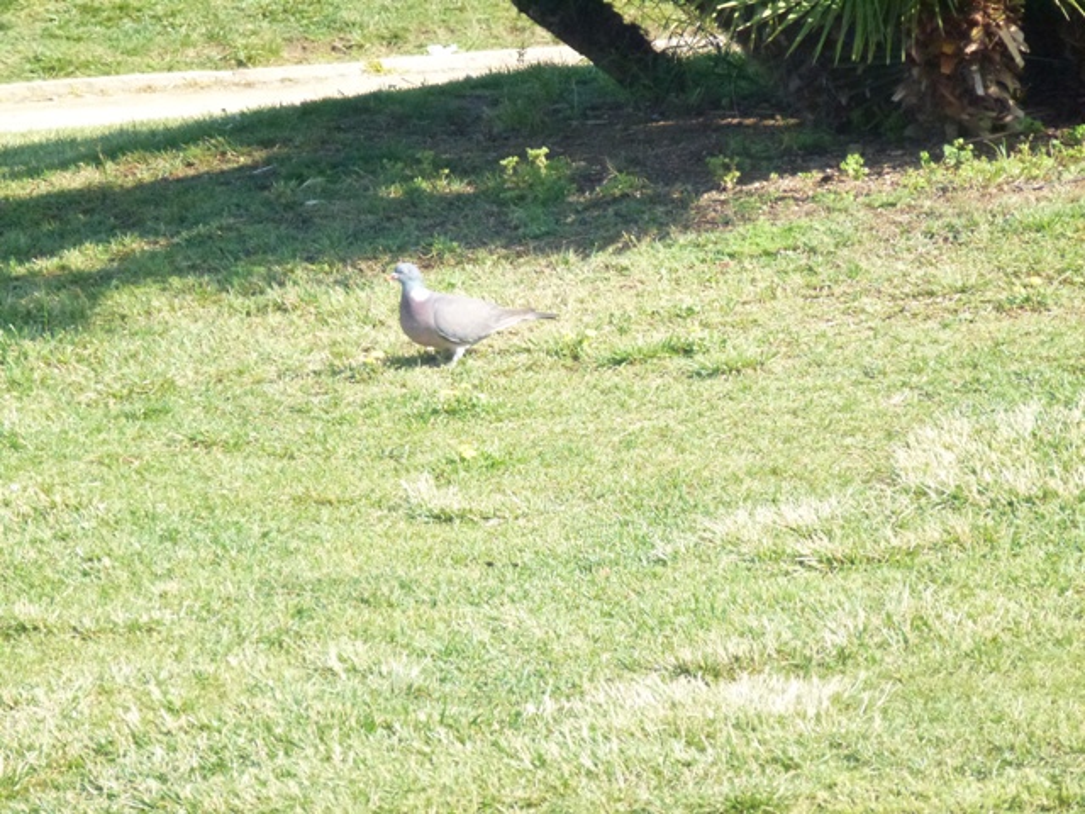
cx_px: 542
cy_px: 407
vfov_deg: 4.9
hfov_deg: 6.5
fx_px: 9529
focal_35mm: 304
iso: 640
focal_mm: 54.5
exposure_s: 1/500
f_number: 5.7
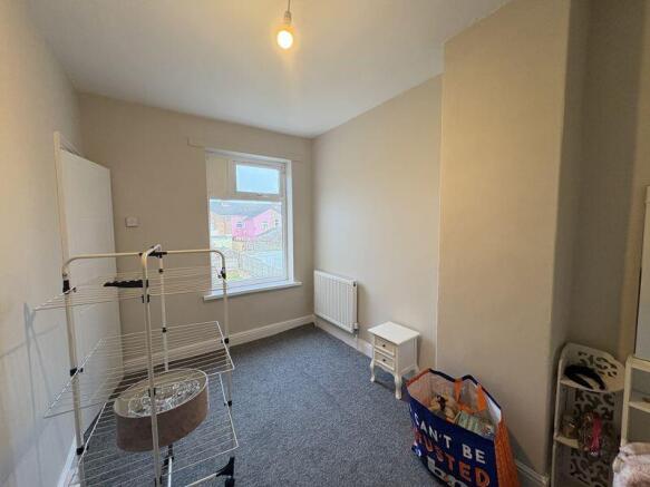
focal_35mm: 14
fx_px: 263
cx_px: 325
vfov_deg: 85.7
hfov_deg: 102.1
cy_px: 244
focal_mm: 2.22
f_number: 2.2
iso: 320
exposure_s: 1/100
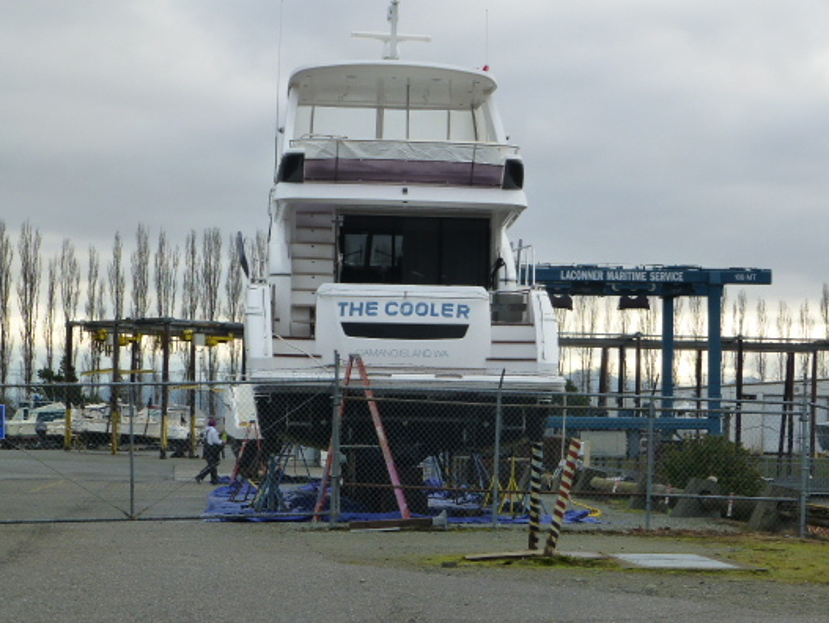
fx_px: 2181
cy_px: 341
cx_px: 485
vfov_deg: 16.3
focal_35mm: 91
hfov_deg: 21.5
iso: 160
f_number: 5
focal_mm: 13.3
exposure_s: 1/160
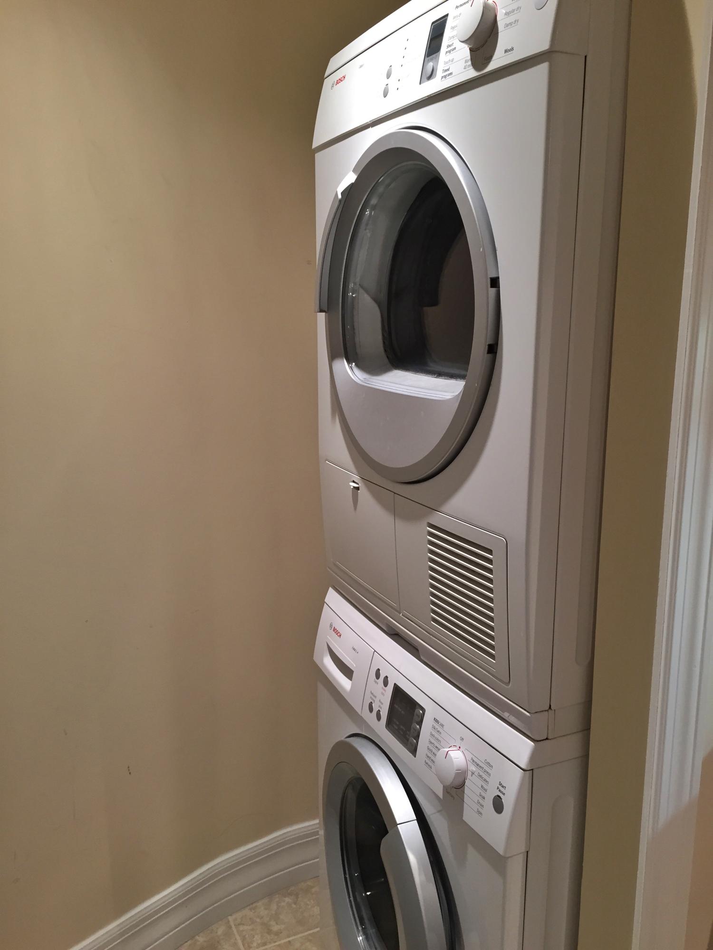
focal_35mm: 29
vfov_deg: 61.7
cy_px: 475
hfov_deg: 48.2
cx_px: 356
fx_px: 796
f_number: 2.2
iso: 64
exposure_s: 1/30
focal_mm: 4.15
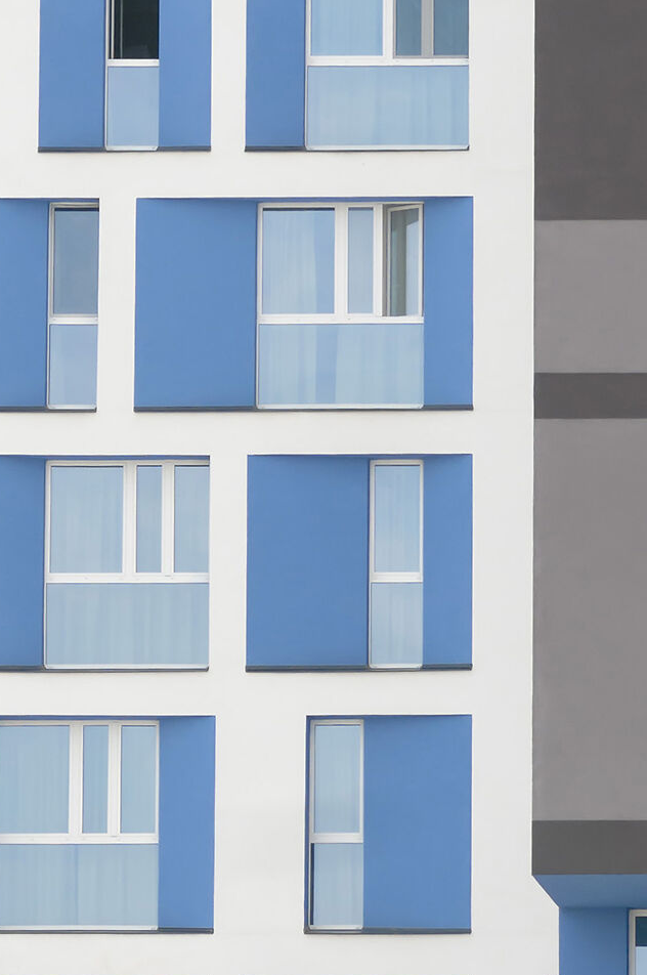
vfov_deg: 5.2
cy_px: 917
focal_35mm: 397
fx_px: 10740
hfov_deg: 3.4
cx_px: 563
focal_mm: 105
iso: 200
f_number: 4
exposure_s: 1/2500
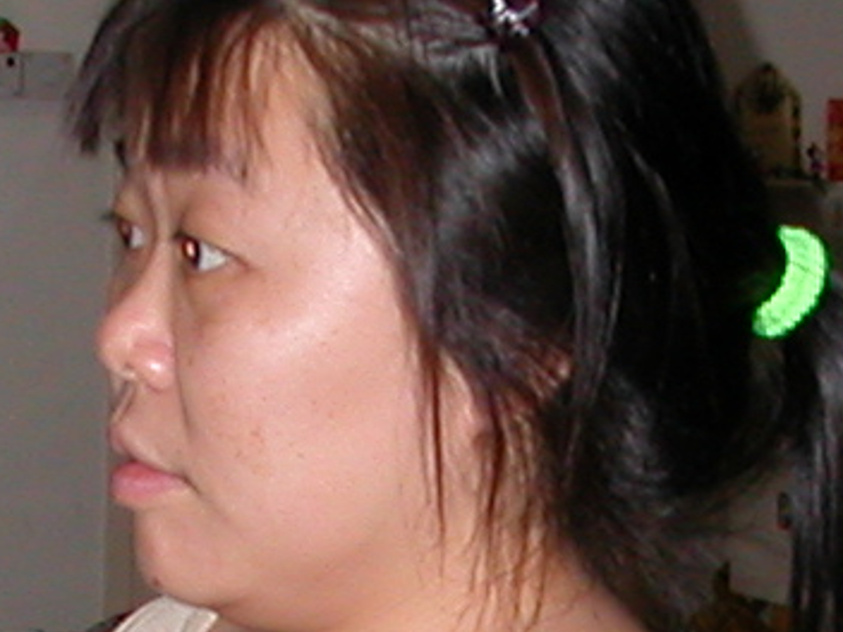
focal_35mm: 168
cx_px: 431
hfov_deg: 11.8
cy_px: 1187
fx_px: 4091
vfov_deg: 8.5
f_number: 2.7
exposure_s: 1/59.9
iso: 100
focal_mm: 5.6
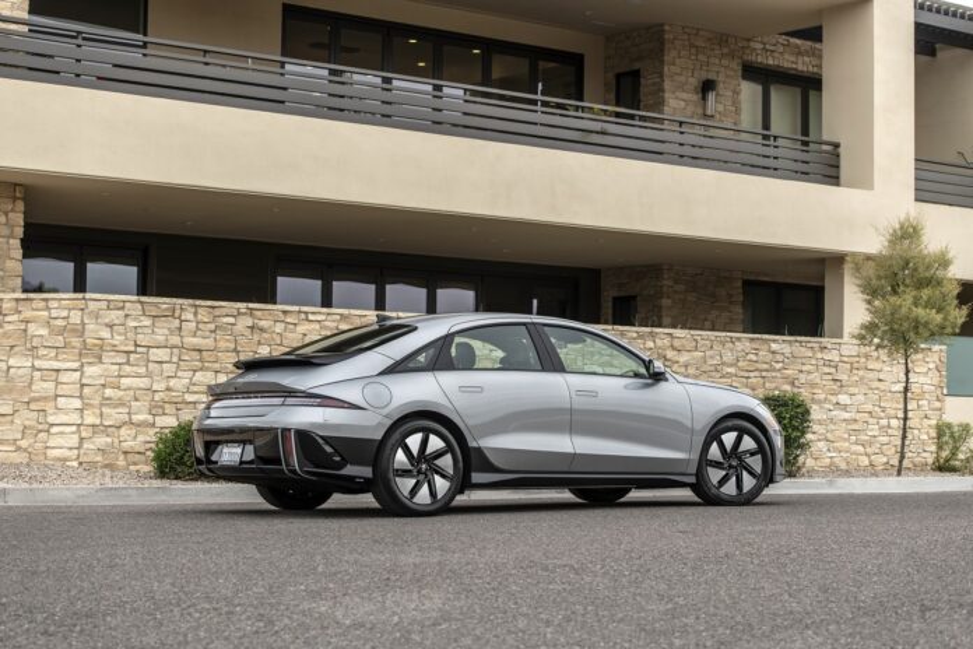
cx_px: 486
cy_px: 324
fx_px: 1892
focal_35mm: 70
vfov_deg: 19.5
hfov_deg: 28.8
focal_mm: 70
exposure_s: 1/100
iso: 100
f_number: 5
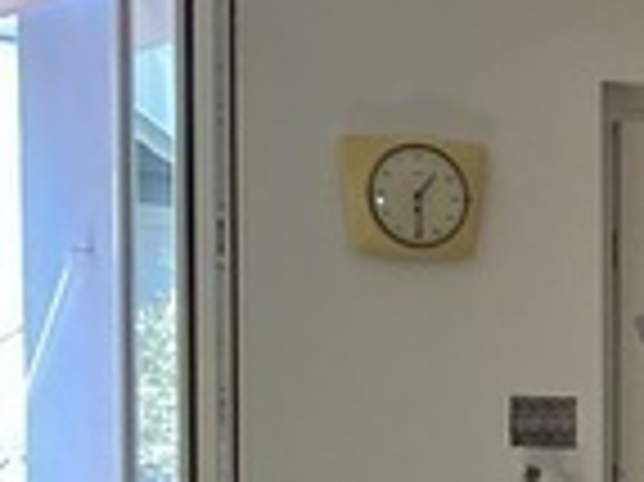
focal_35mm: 201
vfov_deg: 7.2
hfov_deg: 9.2
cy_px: 892
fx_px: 3736
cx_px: 1293
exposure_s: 1/75
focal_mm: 3.99
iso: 80
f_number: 1.8
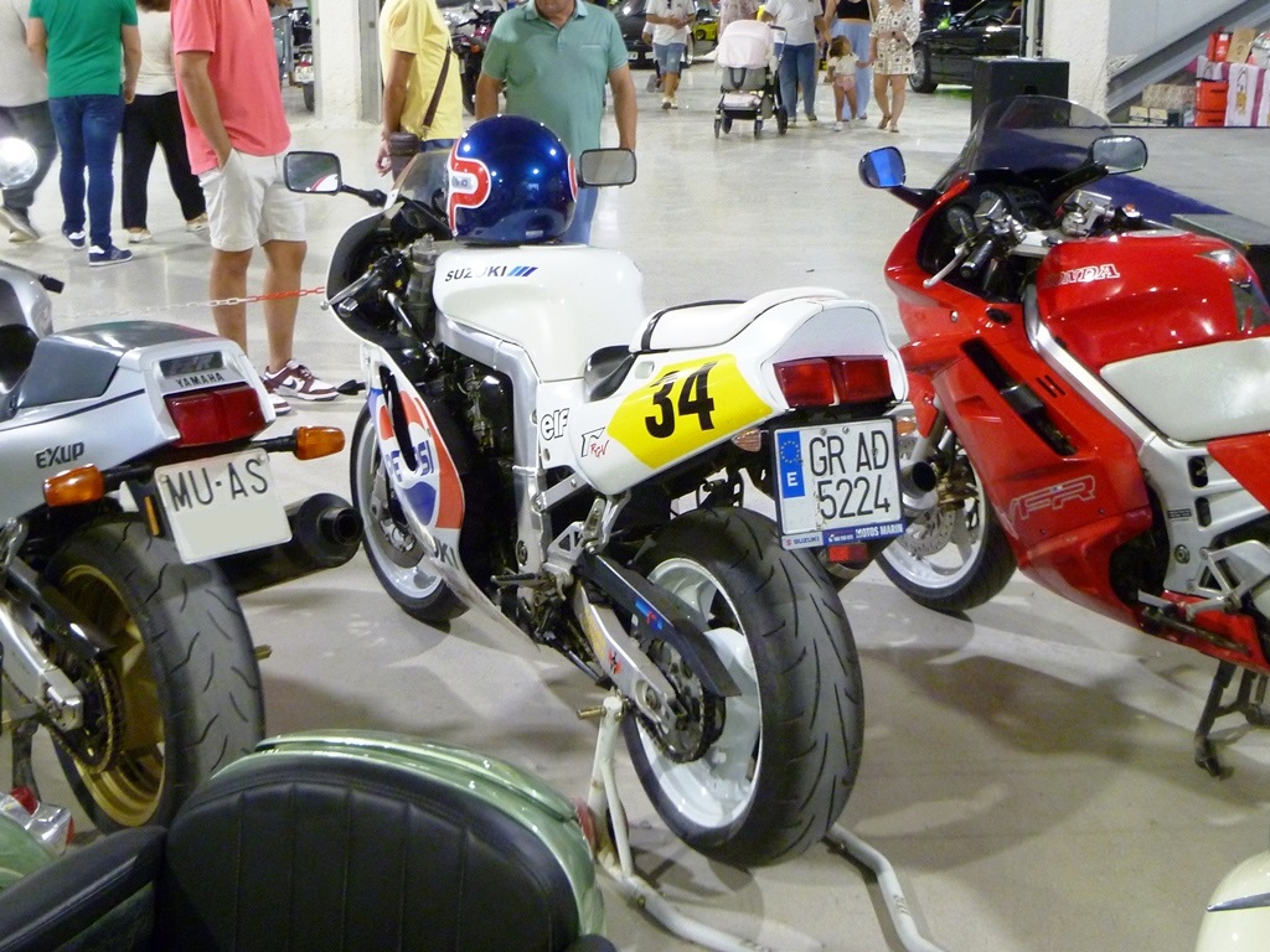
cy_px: 476
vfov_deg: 41.8
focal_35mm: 34
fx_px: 1247
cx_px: 635
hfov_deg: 54.0
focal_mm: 6.1
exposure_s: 1/25
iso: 400
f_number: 3.6
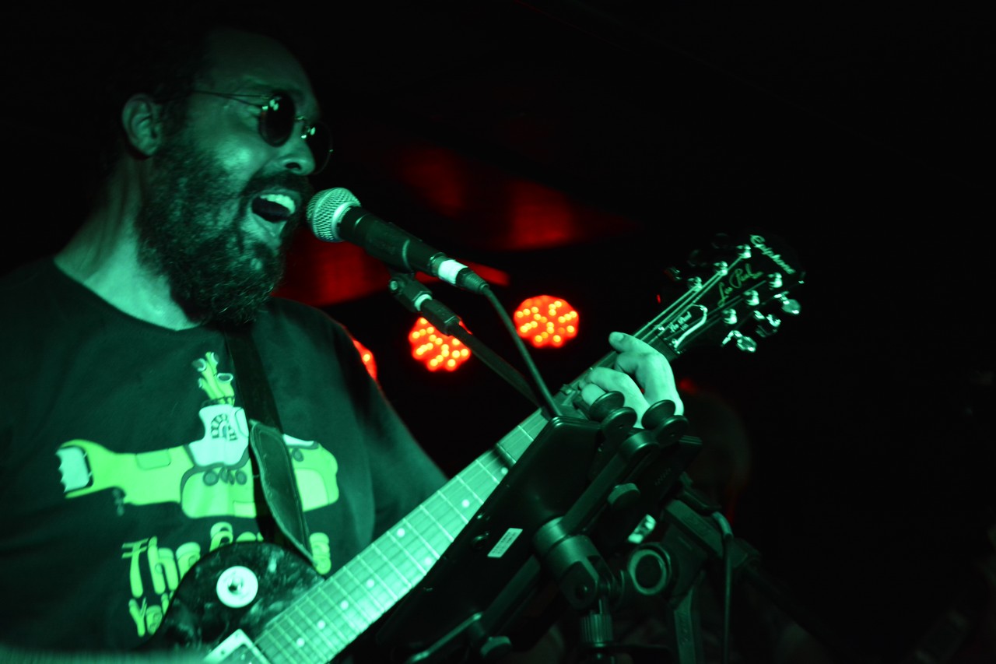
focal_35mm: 82
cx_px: 498
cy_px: 332
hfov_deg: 24.6
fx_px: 2282
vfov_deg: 16.5
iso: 1000
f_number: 5.6
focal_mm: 55
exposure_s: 1/25
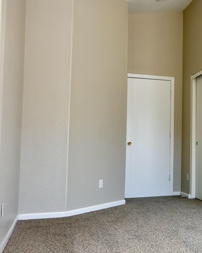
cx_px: 231
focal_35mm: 51
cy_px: 120
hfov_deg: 26.9
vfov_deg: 36.7
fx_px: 381
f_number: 1.5
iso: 40
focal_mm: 5.7
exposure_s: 1/199
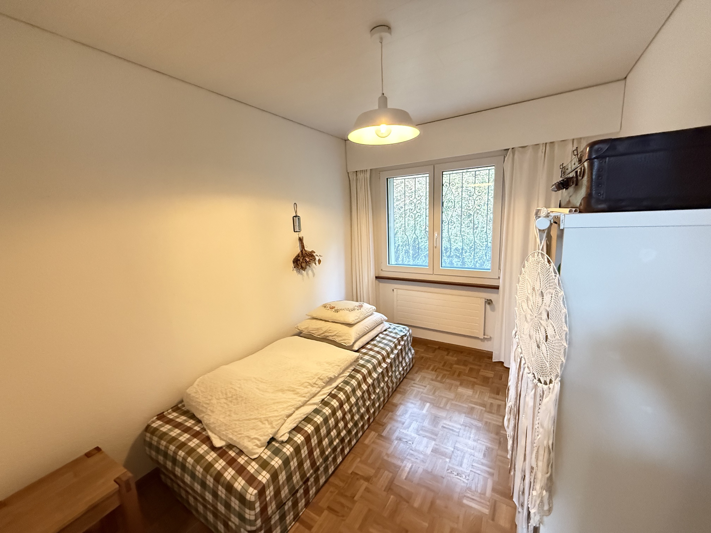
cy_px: 266
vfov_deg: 85.7
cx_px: 356
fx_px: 288
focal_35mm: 14
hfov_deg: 102.1
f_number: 2.2
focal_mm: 2.22
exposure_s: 1/50
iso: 800
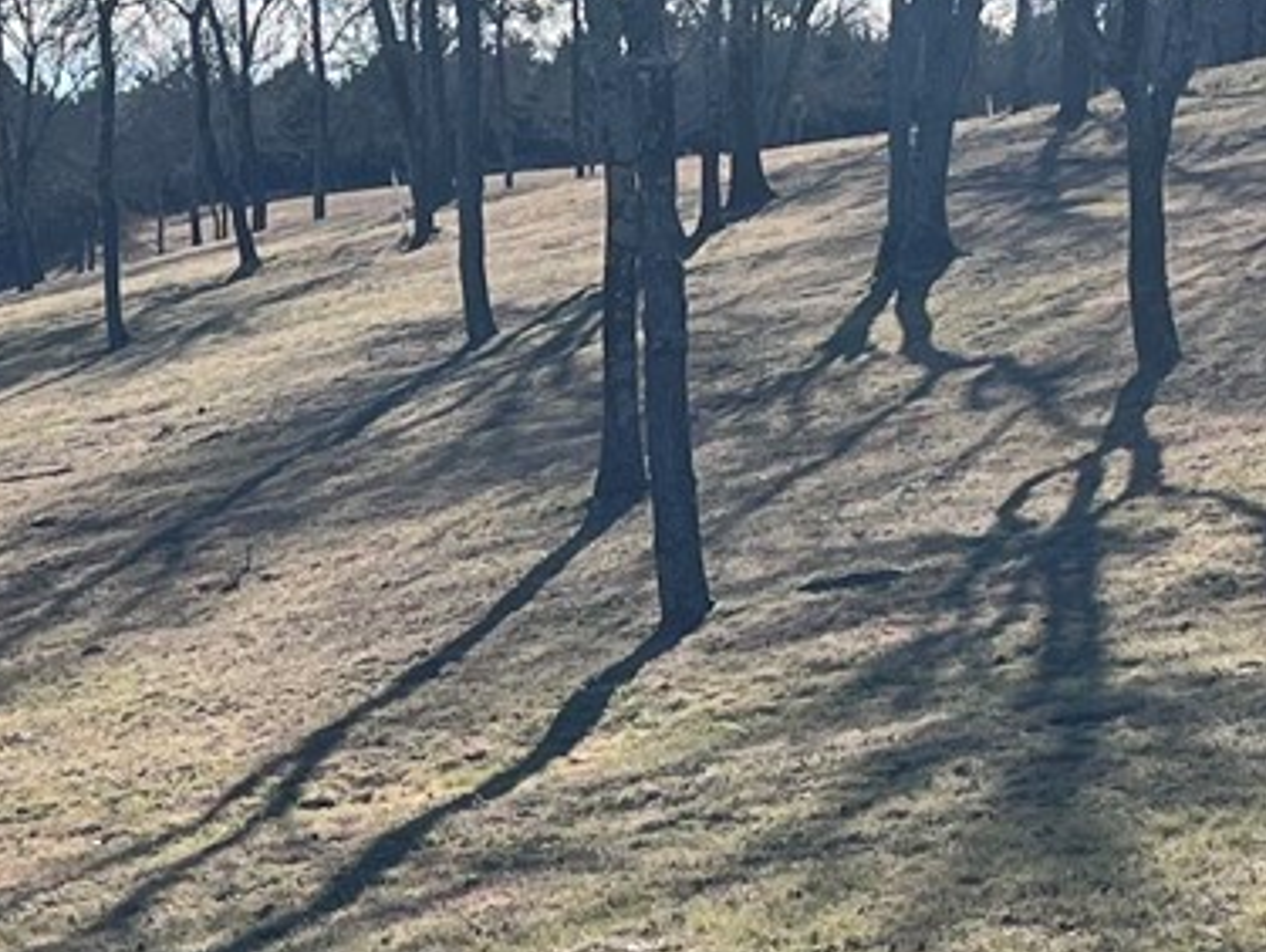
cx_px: 408
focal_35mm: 133
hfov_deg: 14.8
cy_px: 1036
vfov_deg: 11.0
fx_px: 4869
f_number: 1.6
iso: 50
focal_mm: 5.1
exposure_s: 1/2358
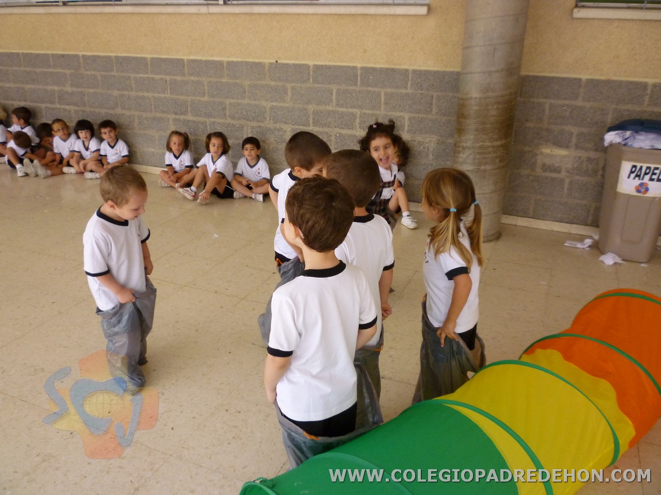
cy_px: 248
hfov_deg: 61.7
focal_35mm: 29
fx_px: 554
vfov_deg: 48.2
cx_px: 330
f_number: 3.3
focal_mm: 5.2
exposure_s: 1/200
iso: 320
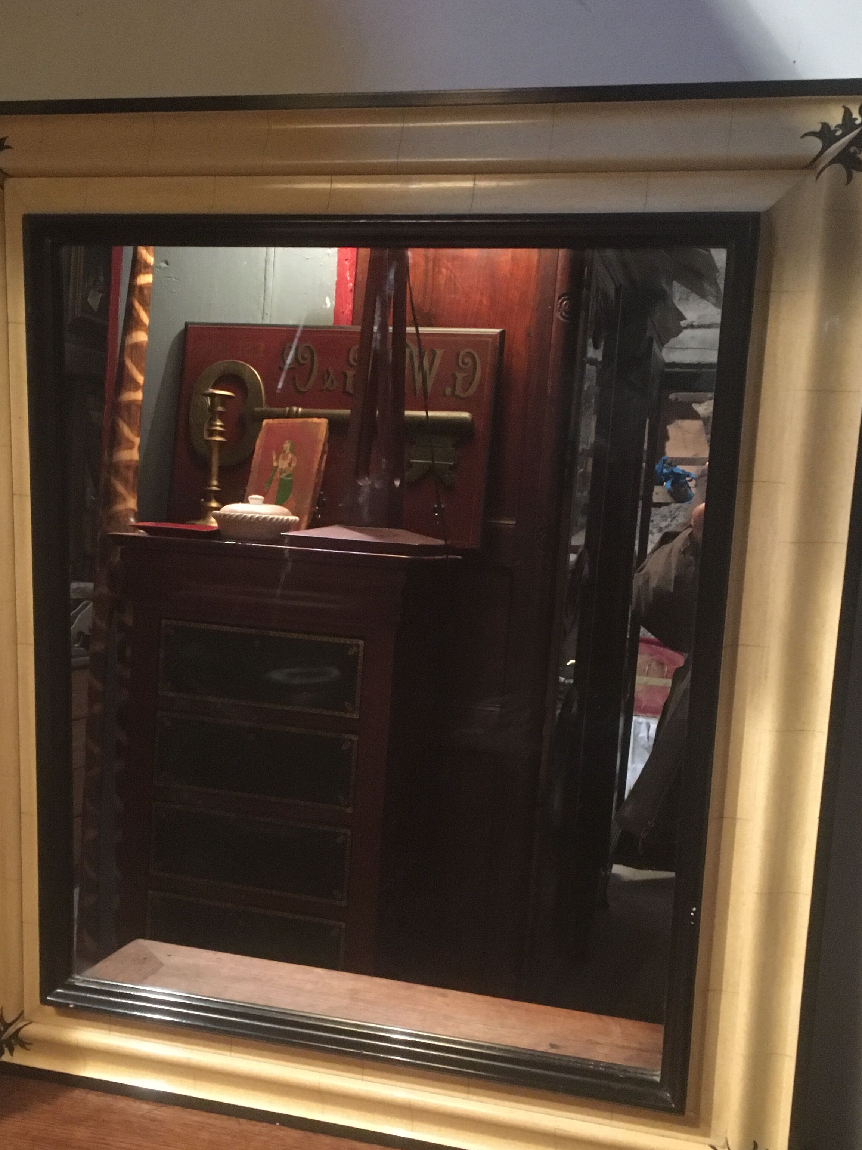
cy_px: 651
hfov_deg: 37.7
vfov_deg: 48.8
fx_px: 1262
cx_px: 400
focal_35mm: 38
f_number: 2.2
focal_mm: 4.15
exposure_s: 1/17
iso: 320
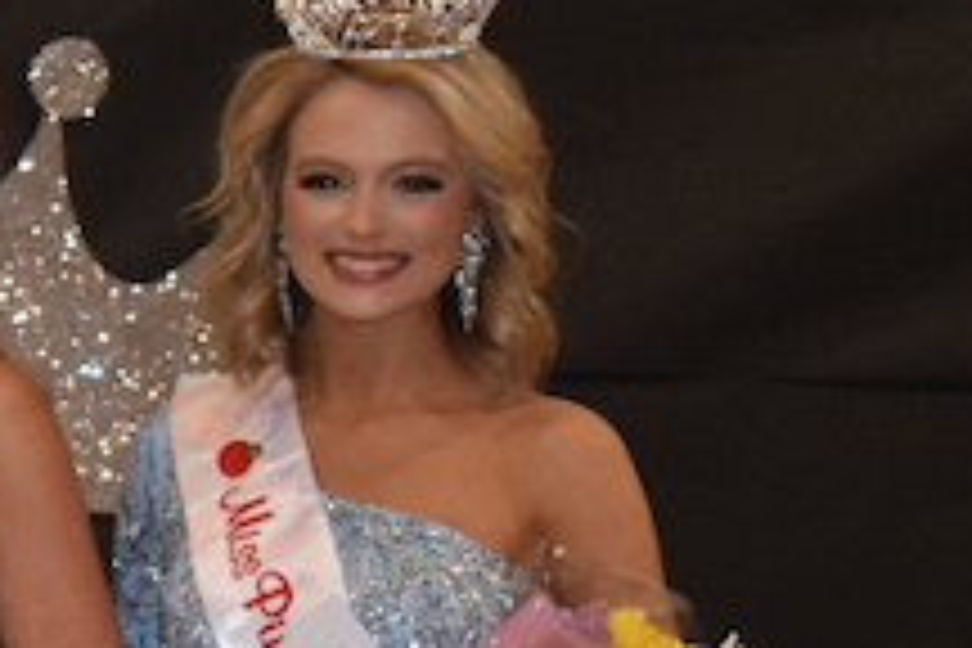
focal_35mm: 173
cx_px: -886
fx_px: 4679
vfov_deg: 7.8
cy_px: 875
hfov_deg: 10.9
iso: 1400
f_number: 4
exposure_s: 1/125
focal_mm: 25
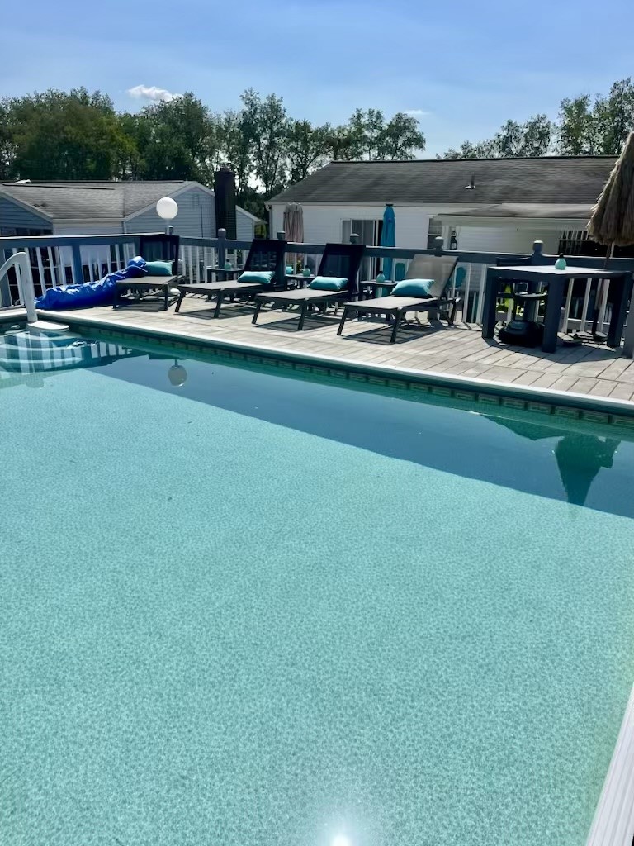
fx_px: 635
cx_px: 317
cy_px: 423
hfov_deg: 53.1
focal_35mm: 26
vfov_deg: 67.3
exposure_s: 1/7353
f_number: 1.6
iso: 50
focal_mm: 5.1
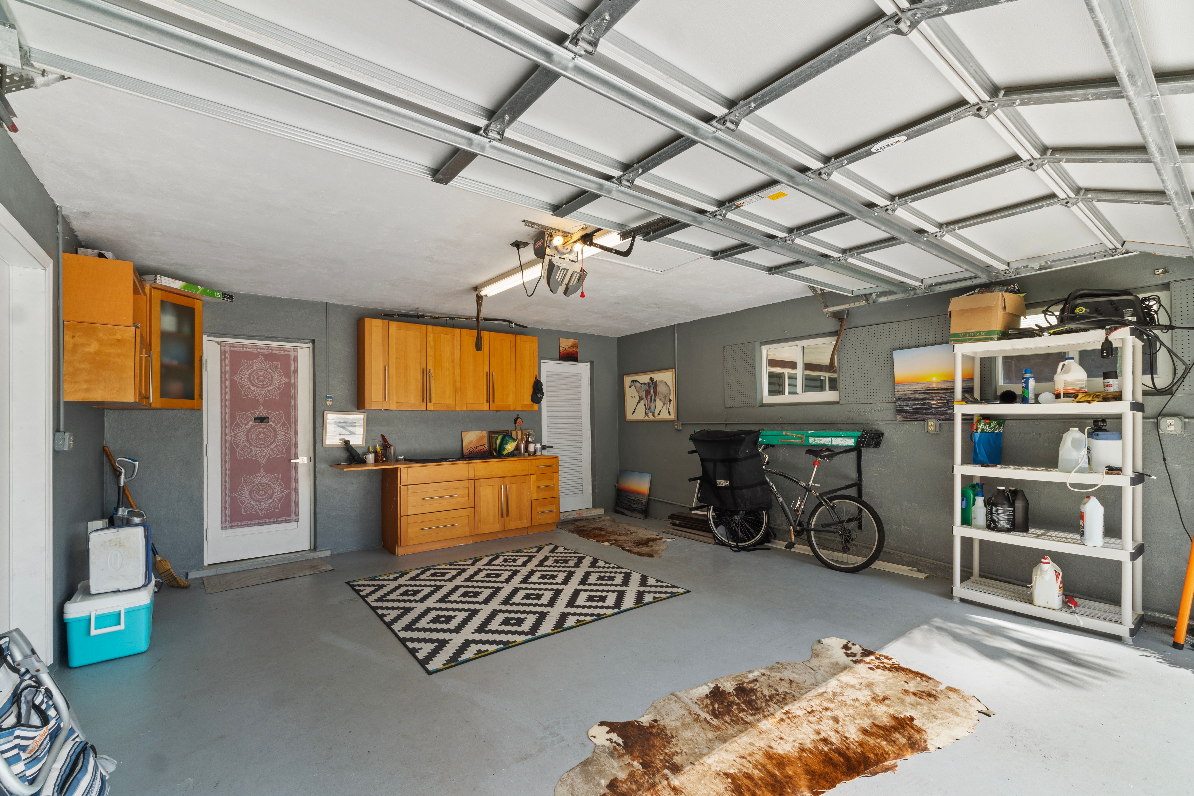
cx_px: 597
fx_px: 497
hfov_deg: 100.4
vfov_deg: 77.3
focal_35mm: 15
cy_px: 398
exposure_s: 1/2
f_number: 10
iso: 125
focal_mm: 10
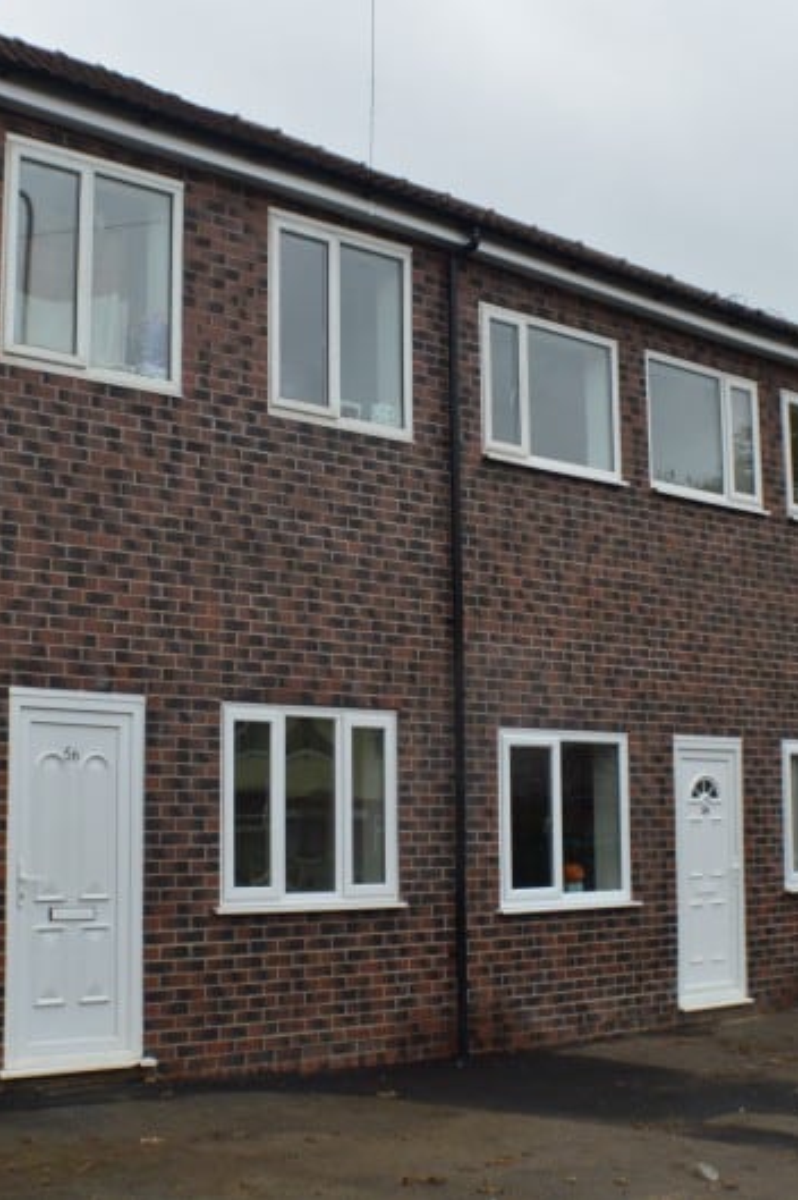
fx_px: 2189
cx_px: 304
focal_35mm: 66
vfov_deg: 30.6
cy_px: 600
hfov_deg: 20.6
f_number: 8
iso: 400
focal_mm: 29
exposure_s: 1/80
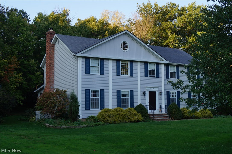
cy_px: 77
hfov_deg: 46.4
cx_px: 116
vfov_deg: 31.8
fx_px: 270
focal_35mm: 42
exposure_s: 1/80
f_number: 7.1
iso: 100
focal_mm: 28
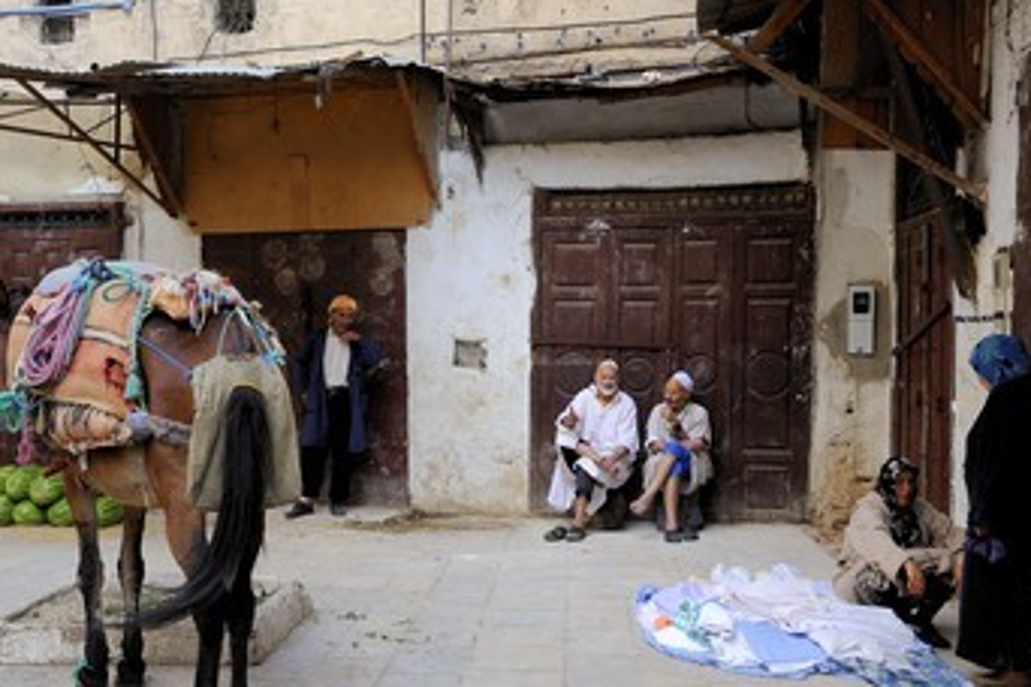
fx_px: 1231
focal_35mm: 43
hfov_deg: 45.4
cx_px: 512
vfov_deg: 31.1
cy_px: 407
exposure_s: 1/125
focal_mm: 35
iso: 400
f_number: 9
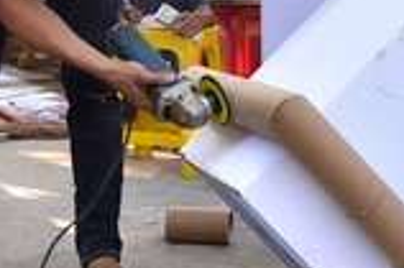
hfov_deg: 20.6
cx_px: 215
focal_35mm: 99
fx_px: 1110
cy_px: 22
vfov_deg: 13.7
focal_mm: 24
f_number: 5.6
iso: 320
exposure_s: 1/80
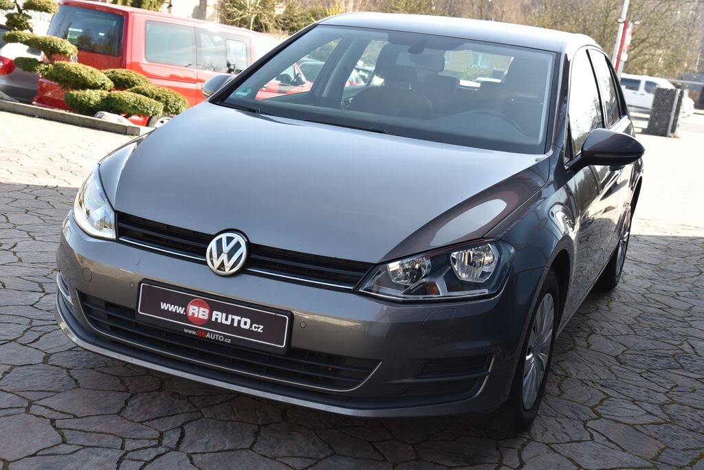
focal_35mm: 52
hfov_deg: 38.2
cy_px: 235
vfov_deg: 26.0
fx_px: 1017
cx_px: 352
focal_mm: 52
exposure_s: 1/200
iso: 500
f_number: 7.1
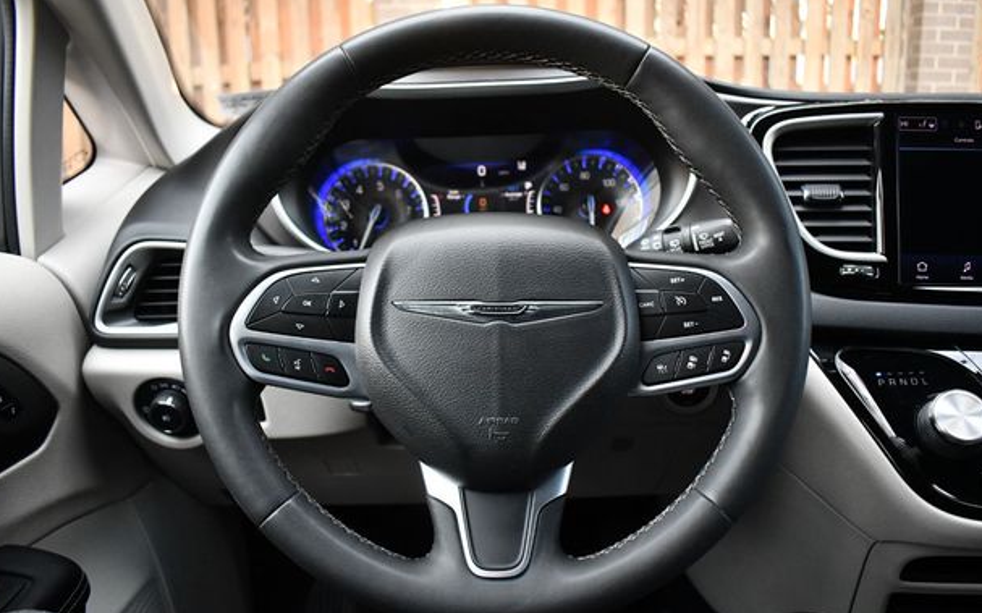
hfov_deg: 64.6
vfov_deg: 43.1
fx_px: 776
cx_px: 498
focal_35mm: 29
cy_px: 328
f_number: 3.5
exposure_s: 1/125
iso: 2800
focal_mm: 18
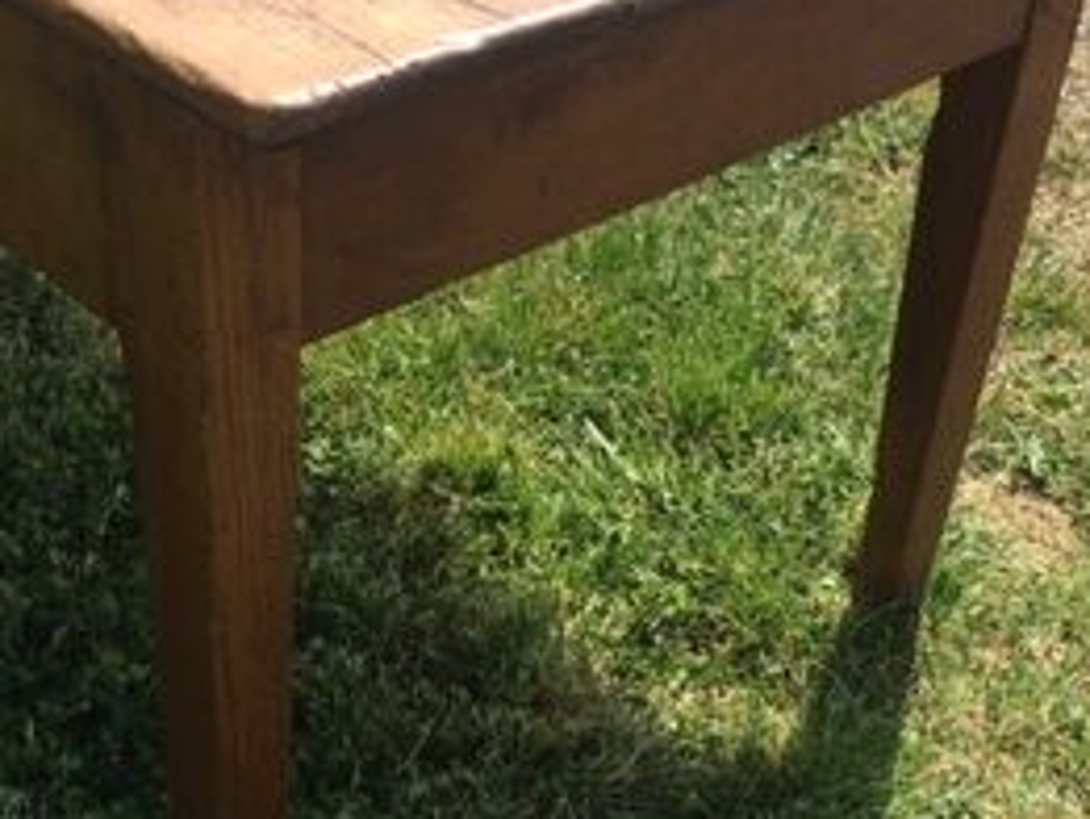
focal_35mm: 71
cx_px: 668
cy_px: 631
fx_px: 2237
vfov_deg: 20.5
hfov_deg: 27.3
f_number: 2.2
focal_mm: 4.15
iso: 25
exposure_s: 1/761
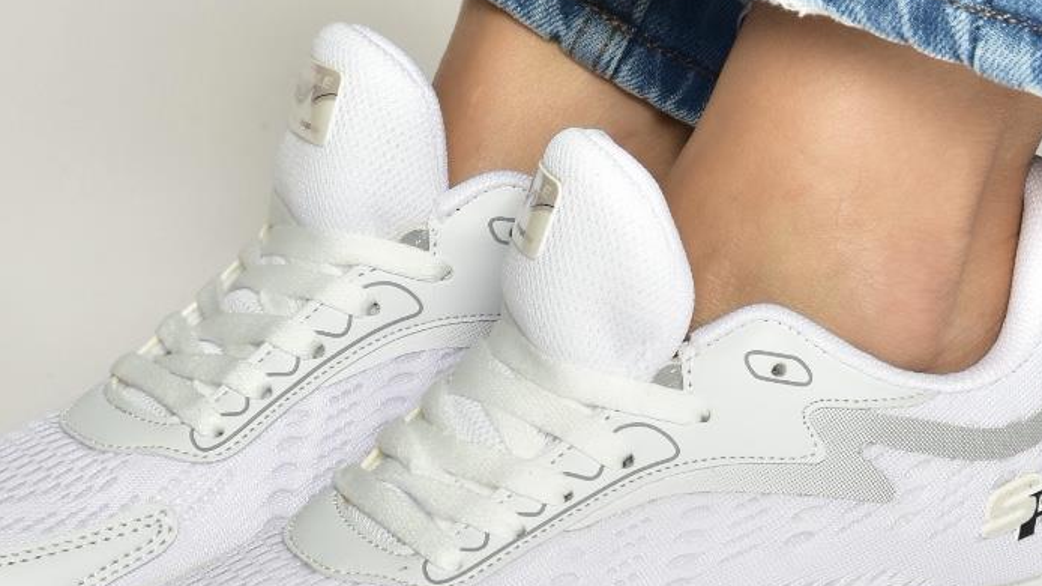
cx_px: 545
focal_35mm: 242
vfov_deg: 5.0
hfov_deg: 8.9
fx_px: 6685
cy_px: -81
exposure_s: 1/125
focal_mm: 66
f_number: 7.1
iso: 100
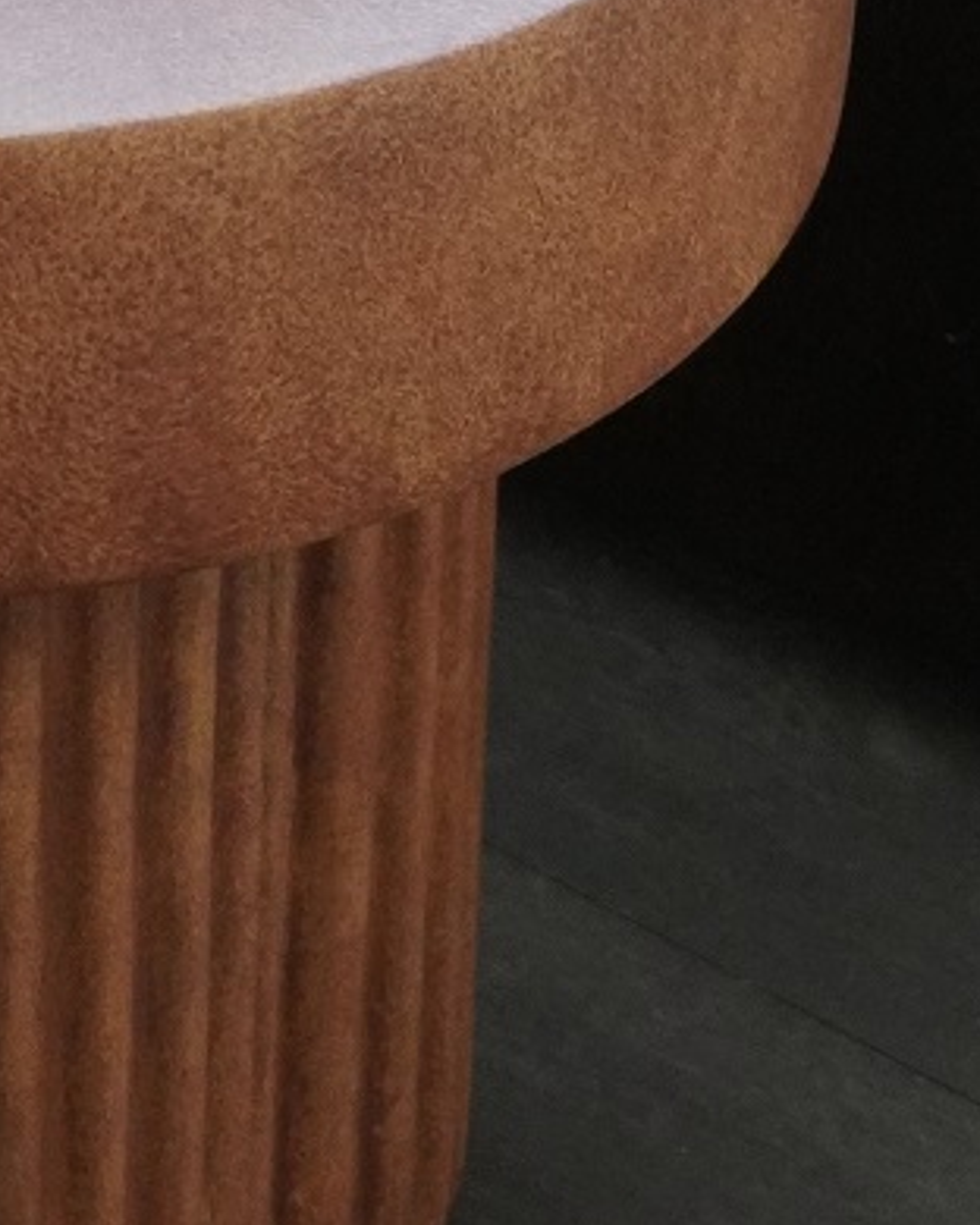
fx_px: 7321
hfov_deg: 7.6
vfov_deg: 9.4
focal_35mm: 202
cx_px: -20
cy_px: -270
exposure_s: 1/160
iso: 4000
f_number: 4.5
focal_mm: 35
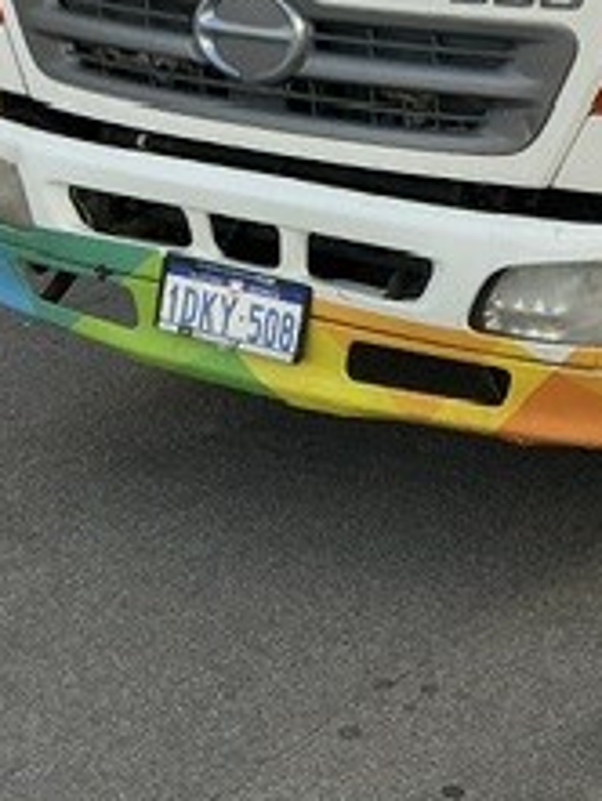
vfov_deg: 22.2
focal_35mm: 84
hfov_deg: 16.8
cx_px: 743
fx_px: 1946
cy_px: -40
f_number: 1.8
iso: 25
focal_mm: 3
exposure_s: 1/739
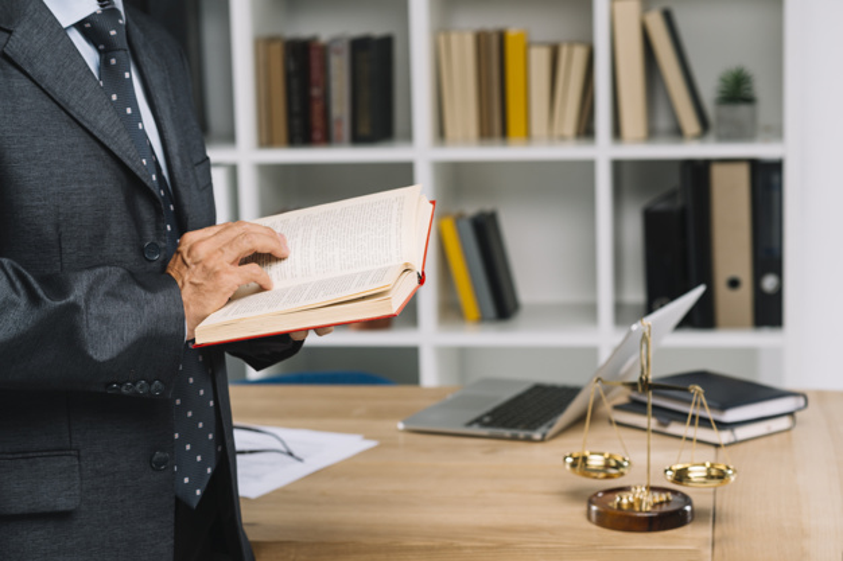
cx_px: 422
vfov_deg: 16.1
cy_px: 280
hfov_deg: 23.9
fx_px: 1990
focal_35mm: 85
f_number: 5
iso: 200
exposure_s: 1/160
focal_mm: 85
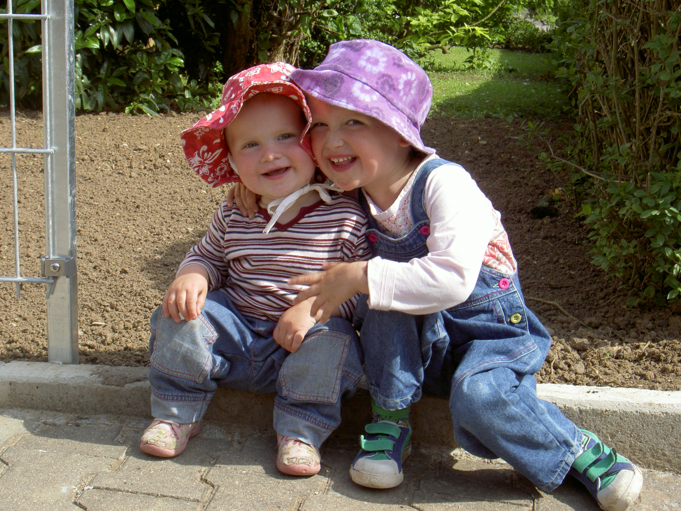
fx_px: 1357
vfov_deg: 21.3
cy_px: 256
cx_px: 340
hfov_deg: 28.2
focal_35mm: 69
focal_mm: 14.2
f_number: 6.1
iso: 50
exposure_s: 1/160
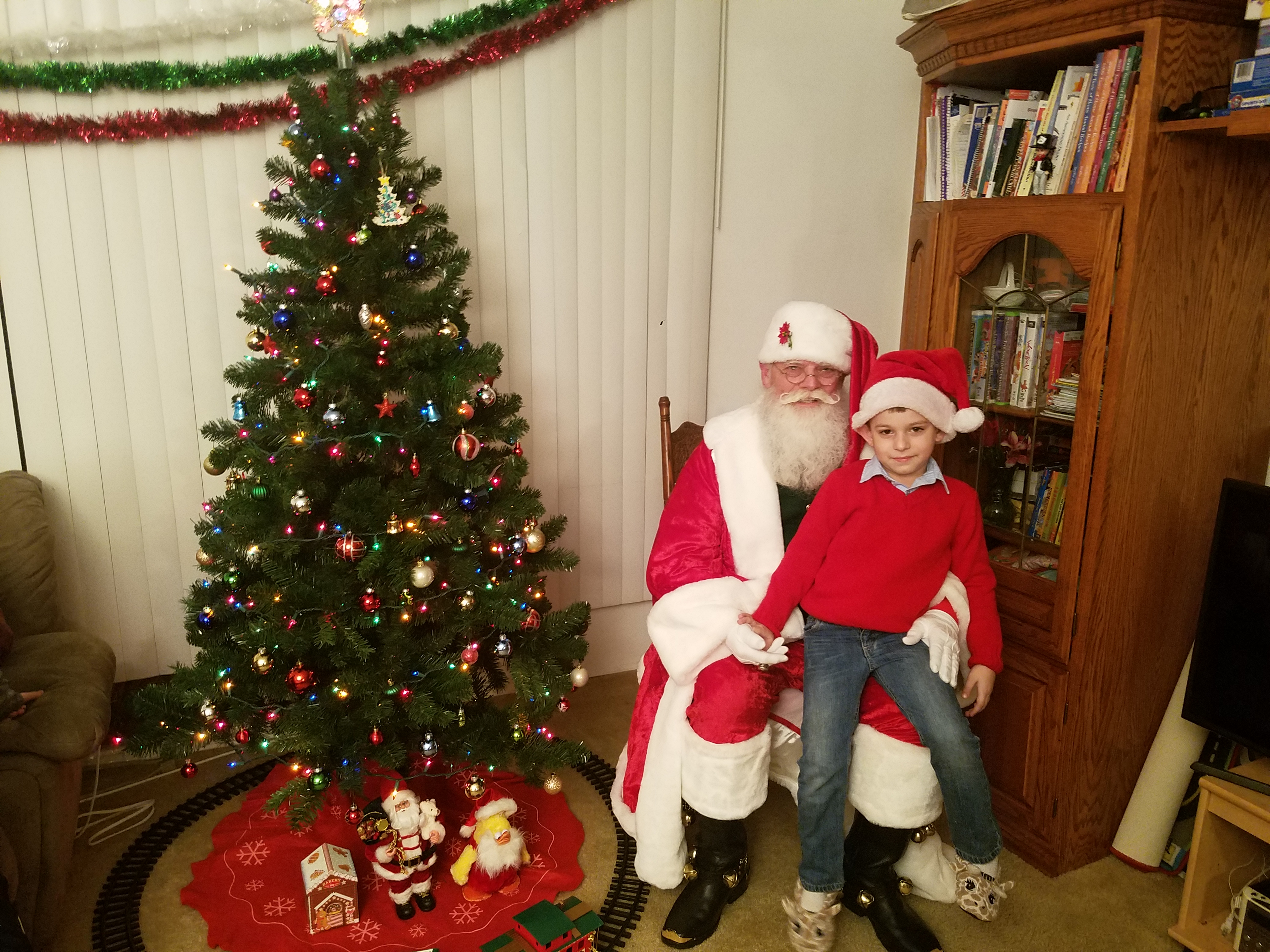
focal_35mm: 26
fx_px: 954
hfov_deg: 67.3
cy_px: 476
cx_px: 635
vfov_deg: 53.1
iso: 200
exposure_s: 1/17
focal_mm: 4.2
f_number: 1.7
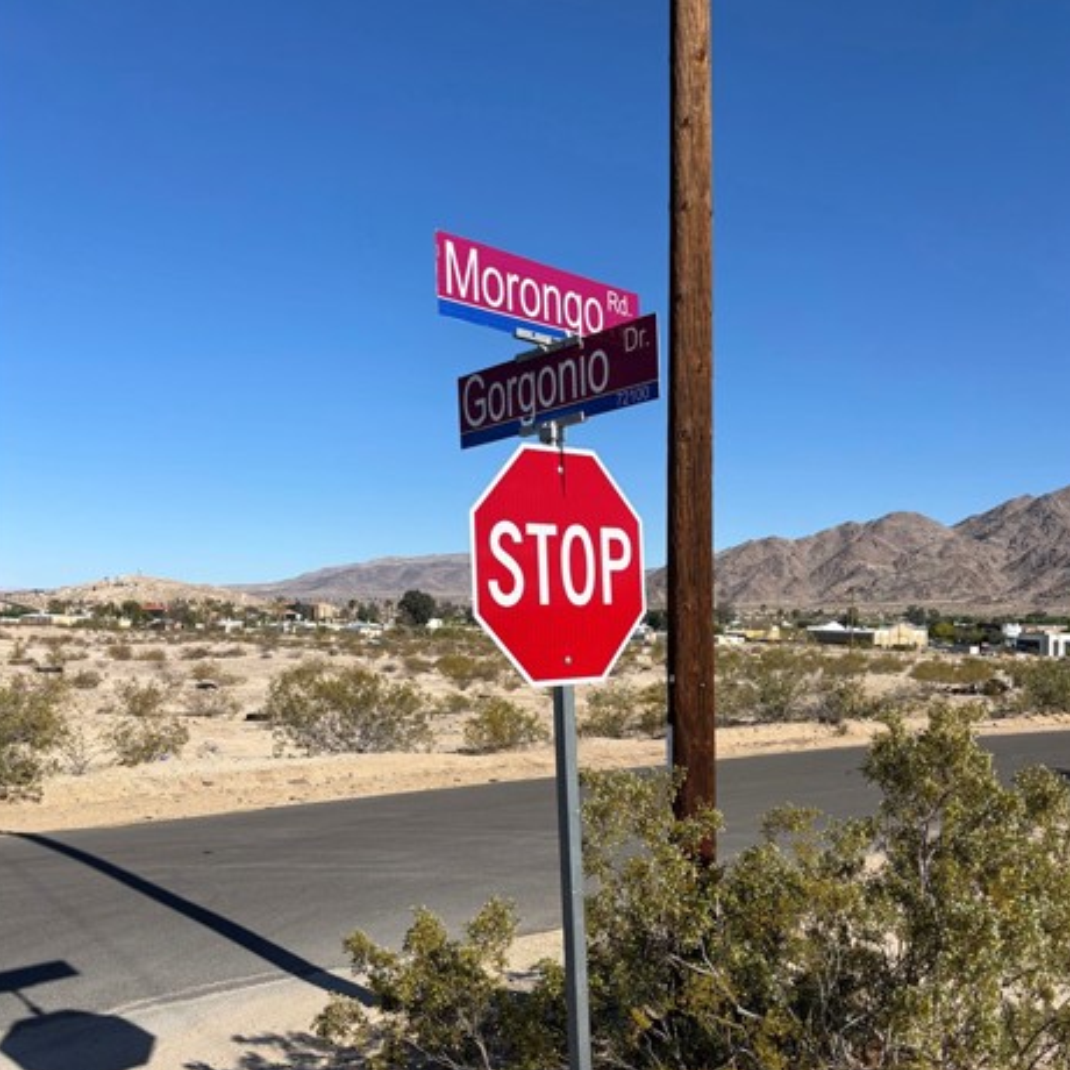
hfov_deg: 51.1
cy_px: 549
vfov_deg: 51.1
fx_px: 1119
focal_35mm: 32
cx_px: 544
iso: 50
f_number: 1.6
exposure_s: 1/4425
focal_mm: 5.96
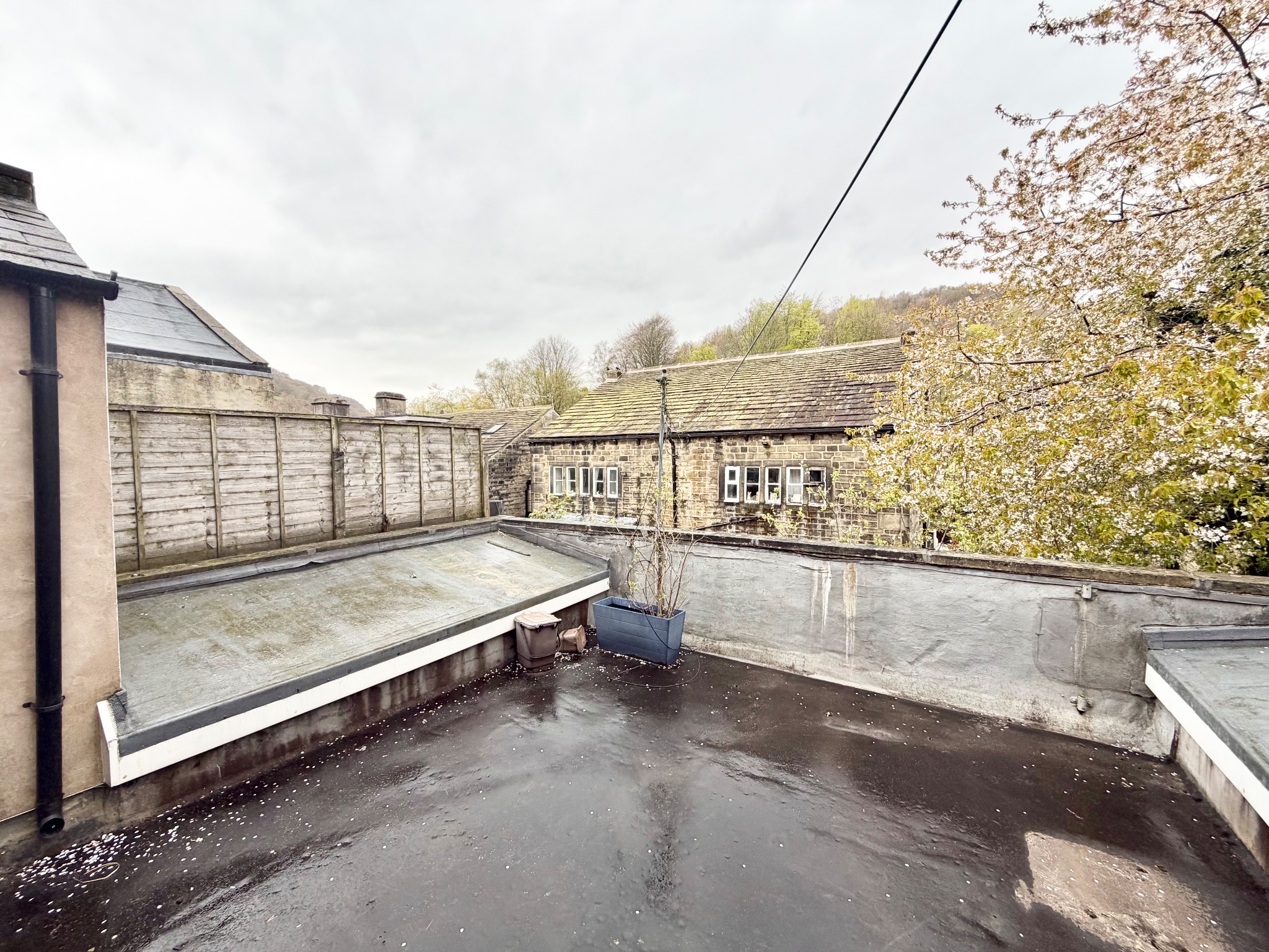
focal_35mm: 14
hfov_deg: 102.1
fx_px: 513
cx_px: 634
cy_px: 476
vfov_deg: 85.7
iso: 50
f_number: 2.2
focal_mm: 2.22
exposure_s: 1/398
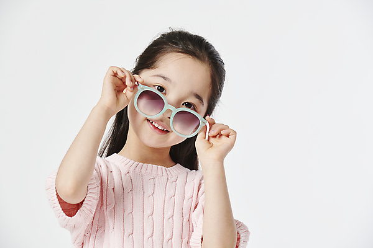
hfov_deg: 10.3
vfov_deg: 6.9
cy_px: 124
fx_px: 2072
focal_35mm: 200
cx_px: 186
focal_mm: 200
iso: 100
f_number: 11
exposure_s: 1/125
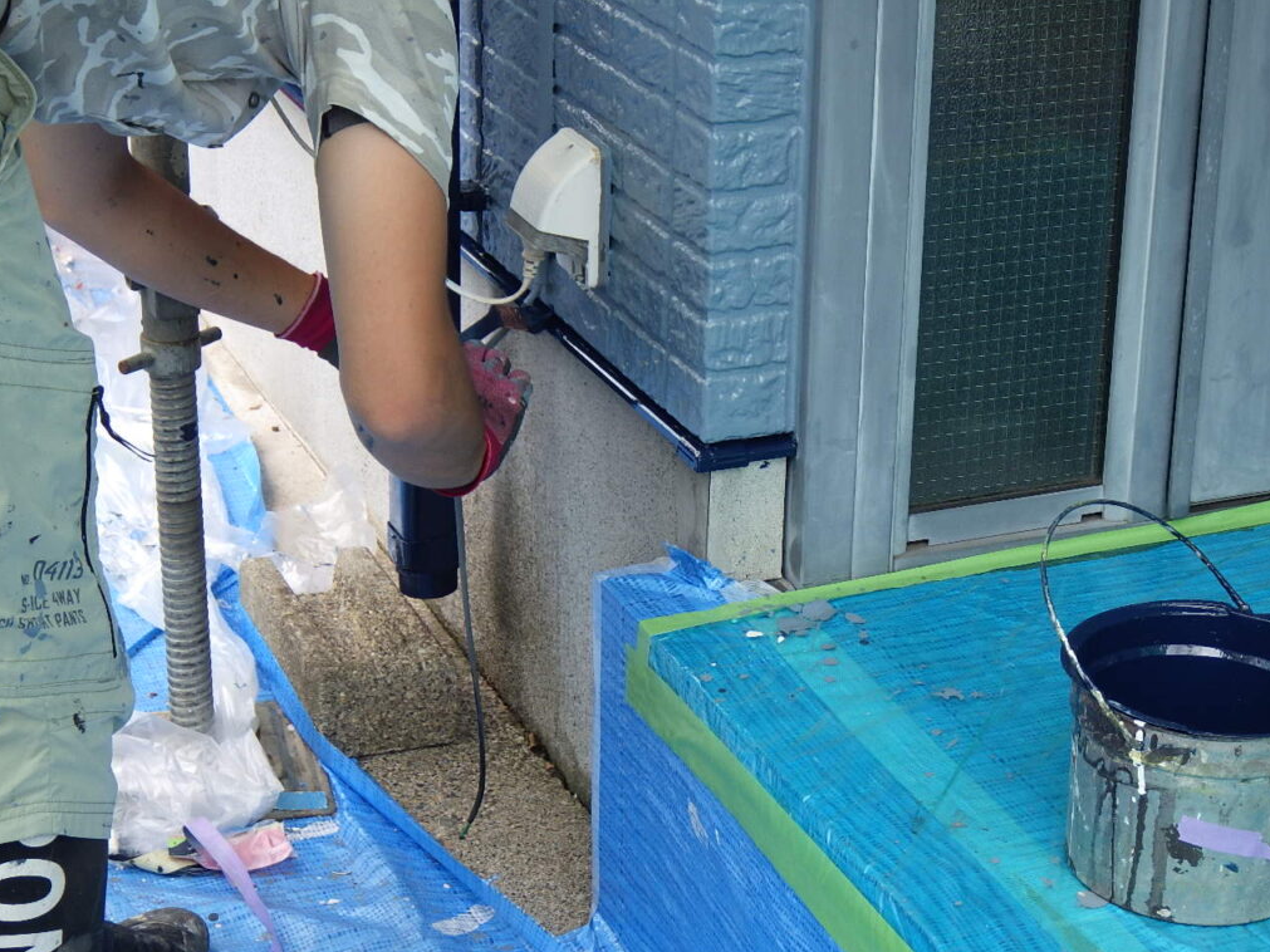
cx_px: 634
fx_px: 2861
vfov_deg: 18.9
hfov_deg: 25.0
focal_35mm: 78
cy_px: 481
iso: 125
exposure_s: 1/100
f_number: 4.8
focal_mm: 13.7
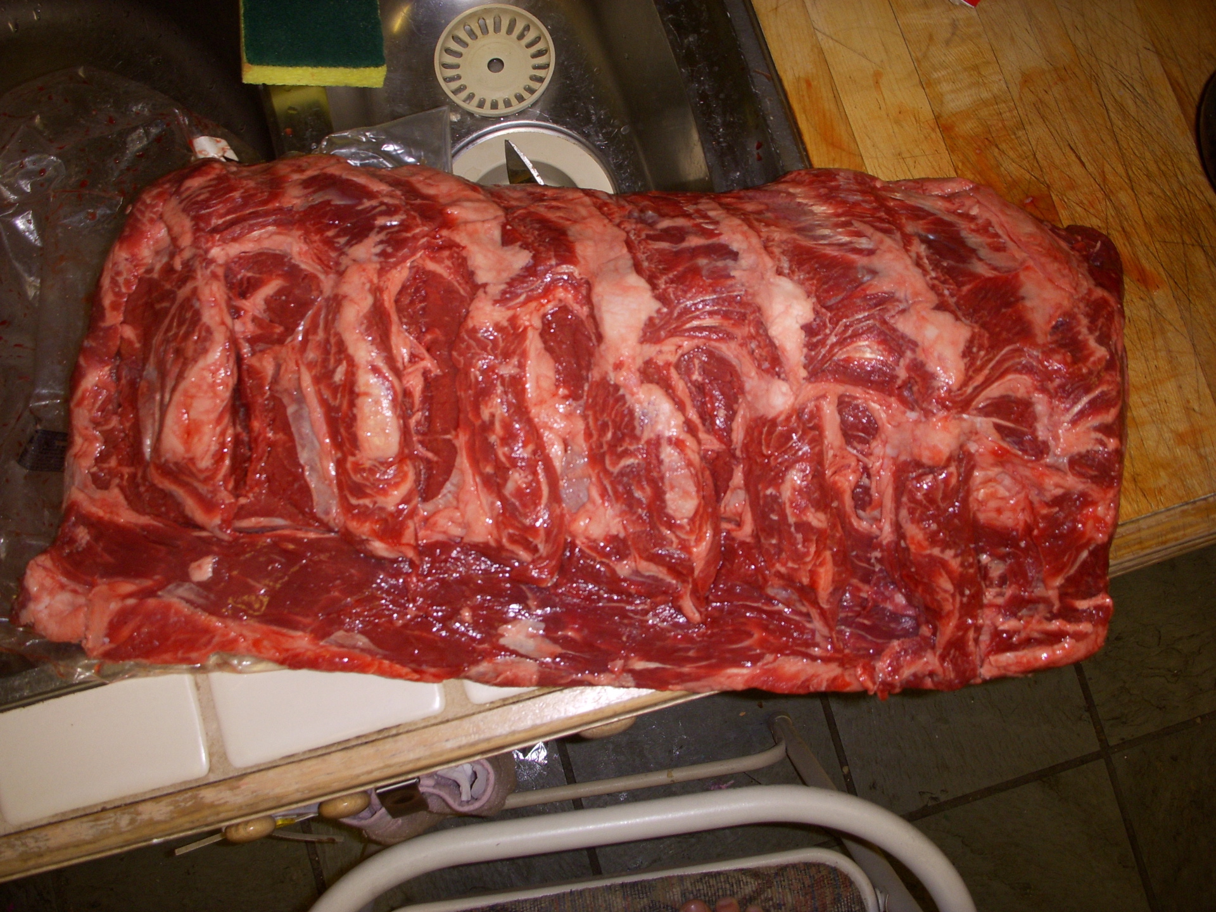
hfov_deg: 49.0
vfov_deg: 37.7
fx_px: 1335
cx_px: 608
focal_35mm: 38
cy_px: 456
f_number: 3.3
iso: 100
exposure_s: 1/30
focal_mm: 6.3
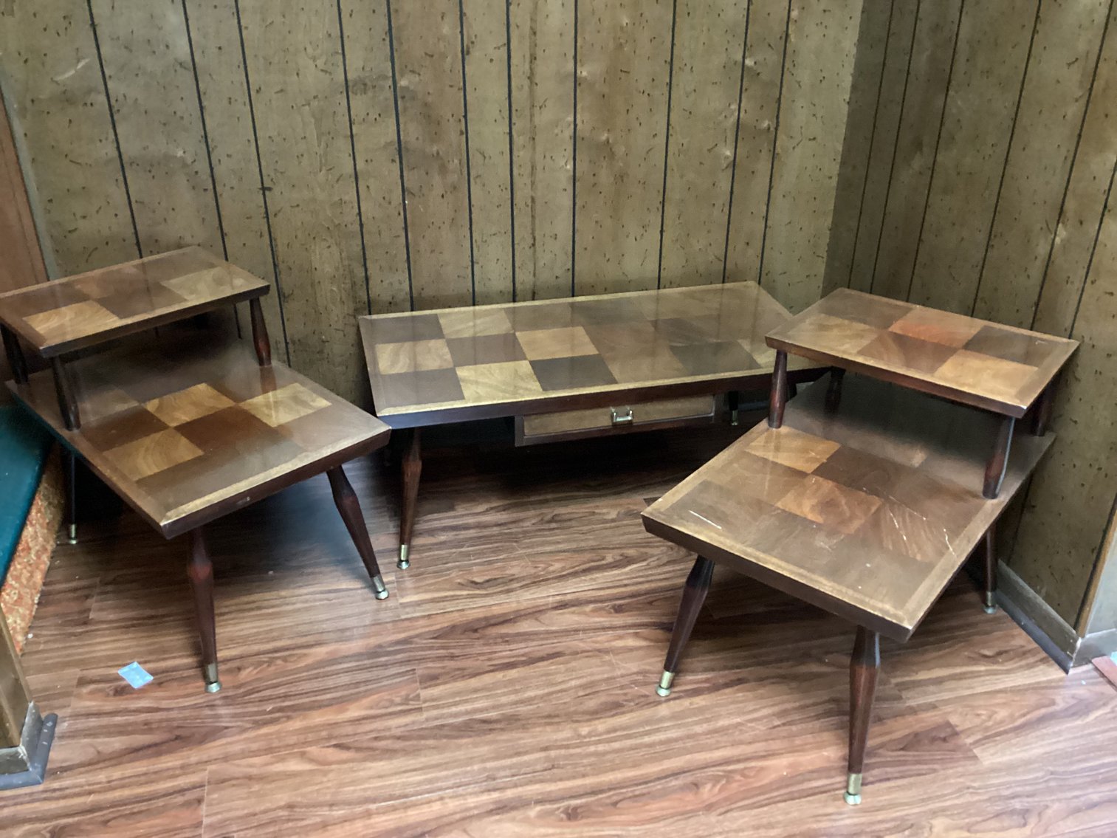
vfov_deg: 45.4
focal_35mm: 31
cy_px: 419
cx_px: 558
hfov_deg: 58.3
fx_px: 1000
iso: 640
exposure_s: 1/17
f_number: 2.4
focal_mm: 3.3
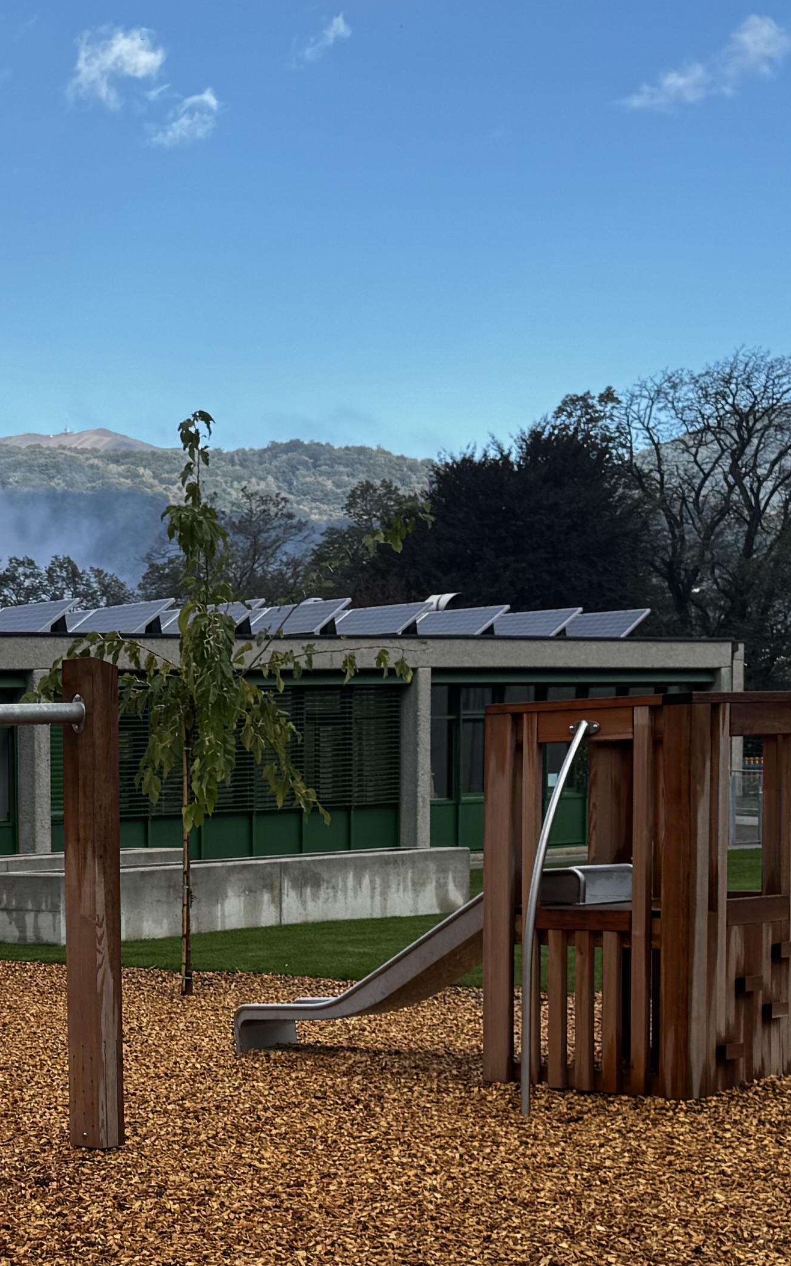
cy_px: 1016
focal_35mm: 69
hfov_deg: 17.6
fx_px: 2380
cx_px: -267
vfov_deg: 29.1
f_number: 1.78
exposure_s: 1/1767
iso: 80
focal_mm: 6.76
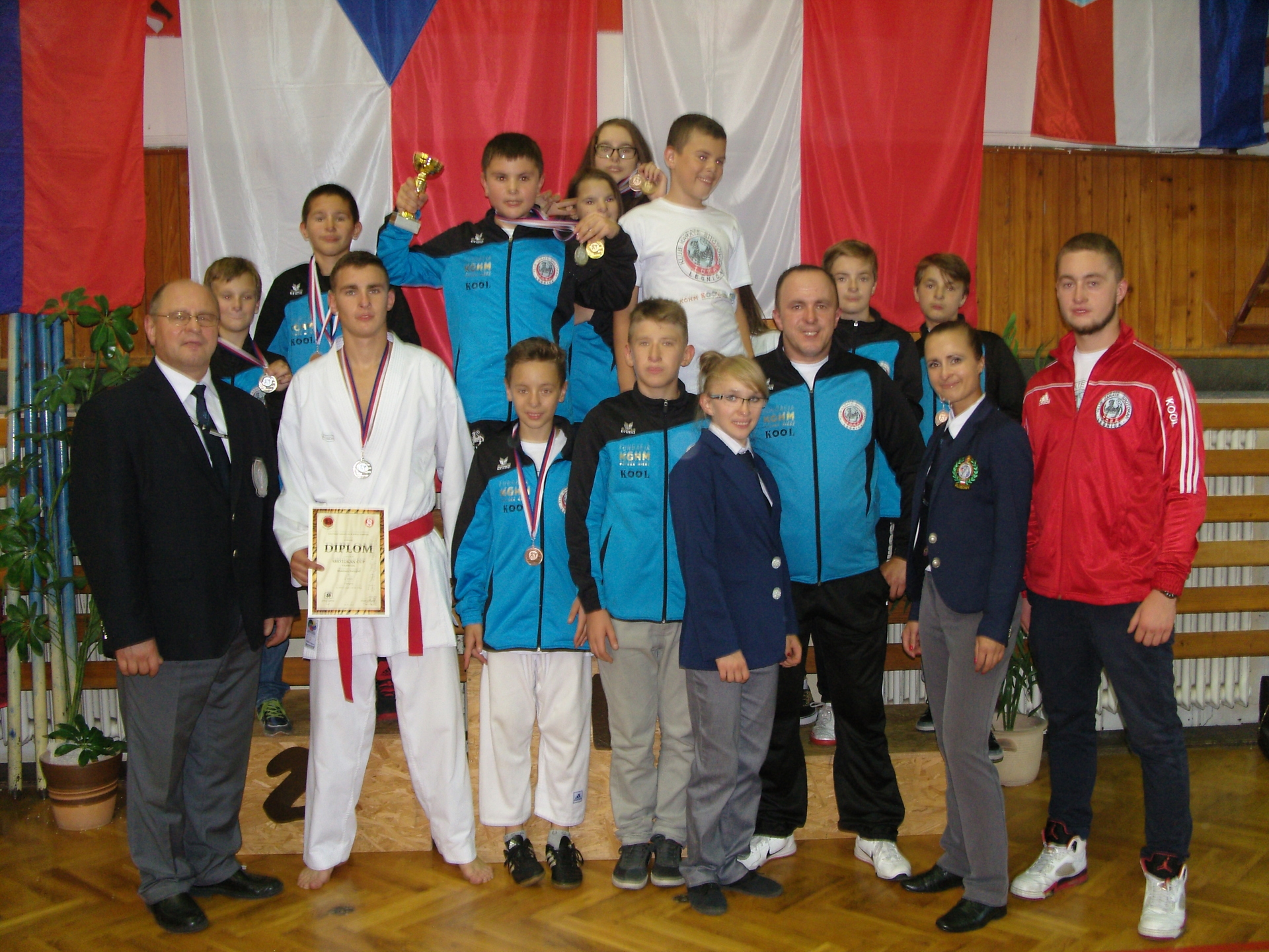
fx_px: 1393
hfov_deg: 49.0
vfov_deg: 37.7
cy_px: 476
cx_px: 634
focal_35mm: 38
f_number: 2.8
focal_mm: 7.8
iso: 160
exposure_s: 1/40
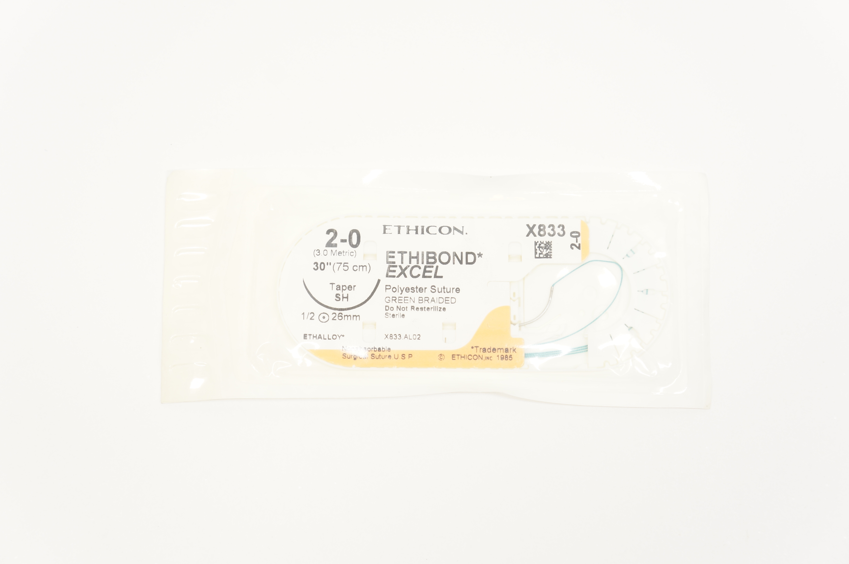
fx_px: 1307
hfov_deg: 36.0
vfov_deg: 24.3
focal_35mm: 56
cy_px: 282
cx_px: 424
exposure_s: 1/40
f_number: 6.3
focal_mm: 37
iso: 400
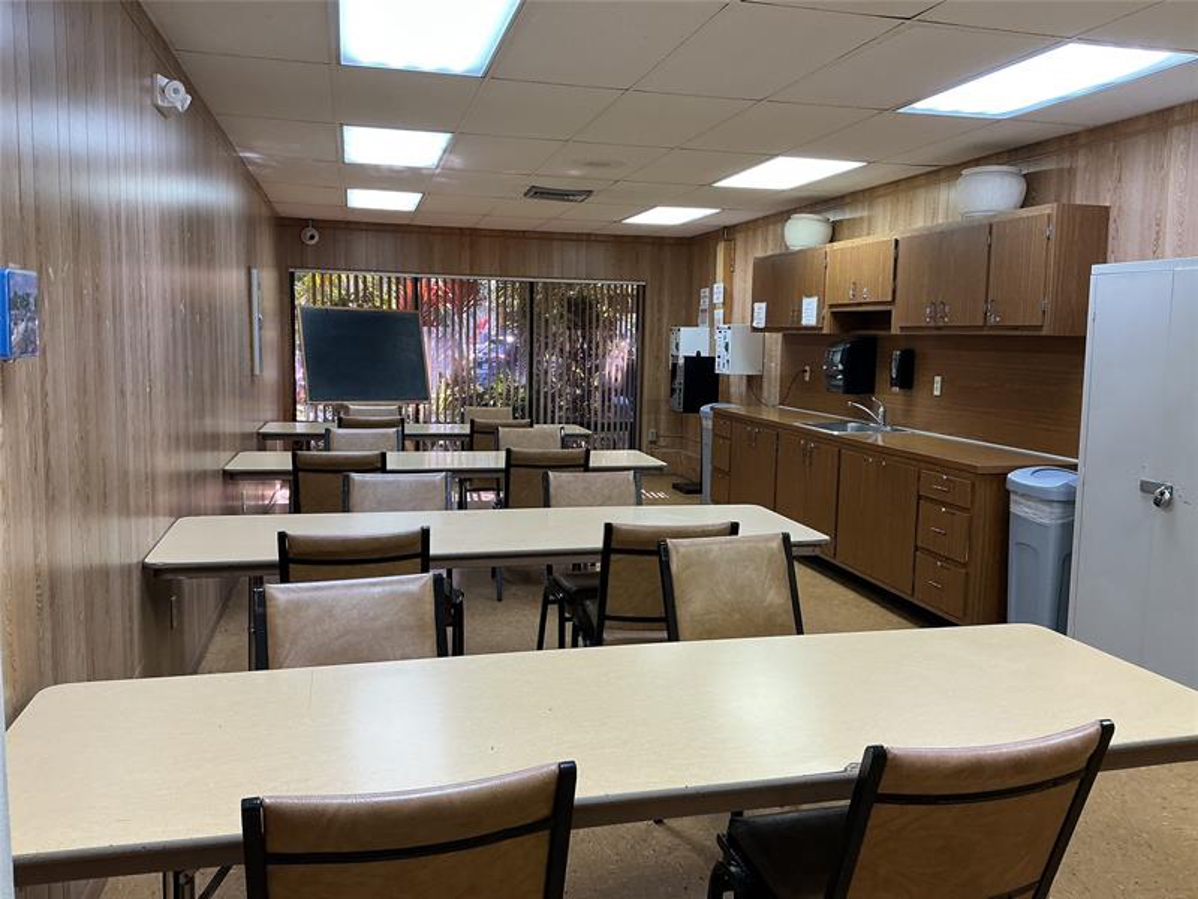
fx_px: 1004
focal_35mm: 29
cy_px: 450
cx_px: 599
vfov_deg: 48.2
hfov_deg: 61.7
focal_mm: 3
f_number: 1.8
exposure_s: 1/60
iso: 64
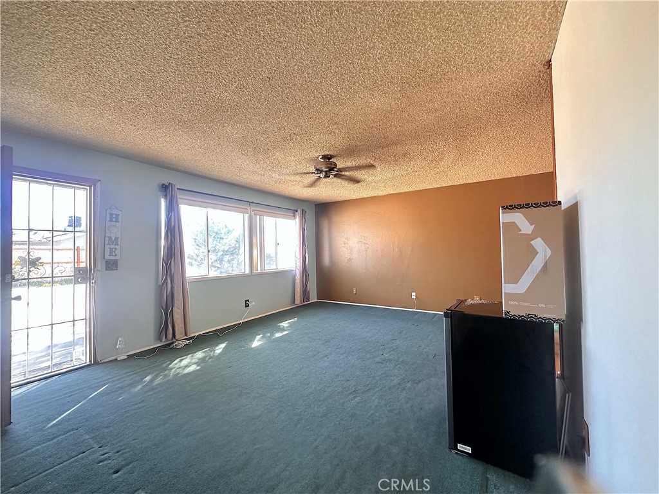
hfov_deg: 102.1
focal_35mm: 14
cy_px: 247
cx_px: 330
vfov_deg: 85.7
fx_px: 267
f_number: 2.2
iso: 400
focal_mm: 2.22
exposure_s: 1/60
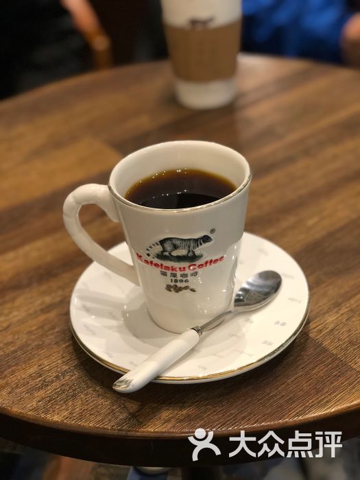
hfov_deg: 28.0
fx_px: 721
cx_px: 180
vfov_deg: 36.8
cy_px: 240
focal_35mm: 52
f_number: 2.4
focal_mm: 6
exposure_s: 1/14
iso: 160
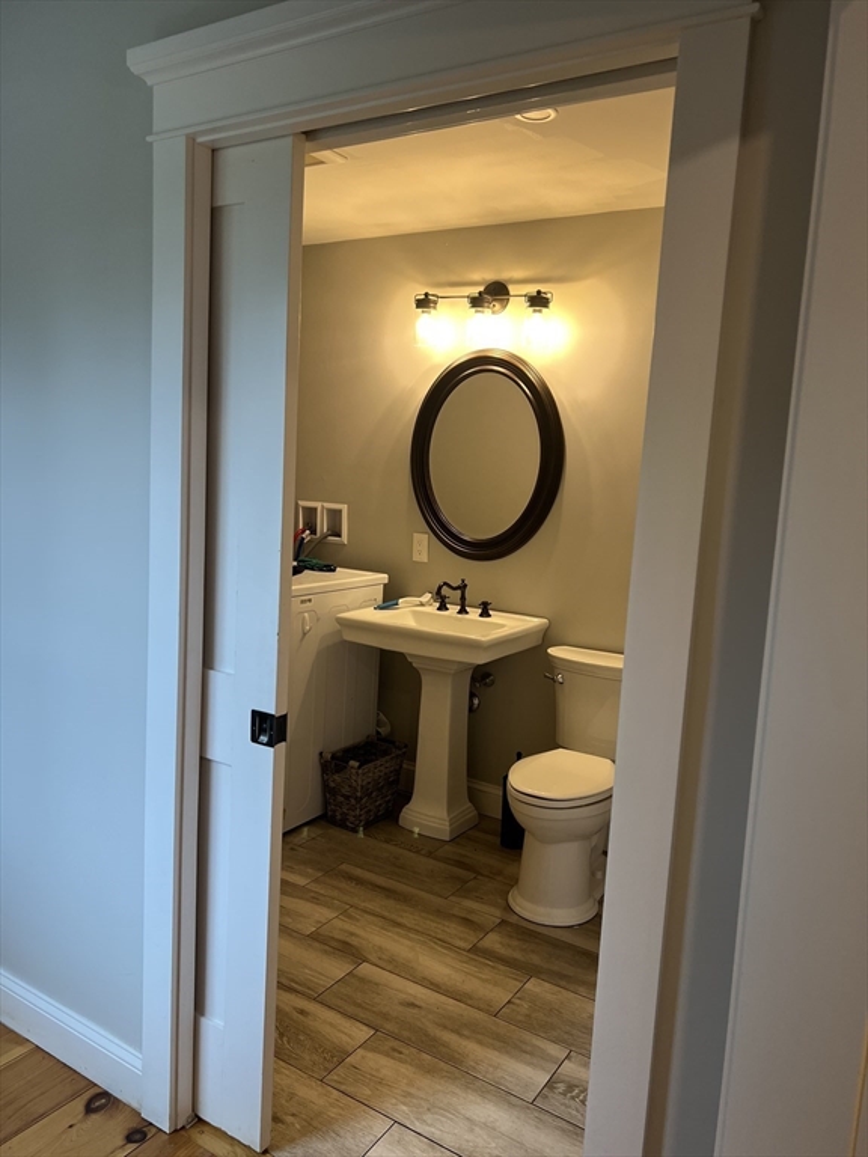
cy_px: 578
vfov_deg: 67.3
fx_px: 869
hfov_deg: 53.1
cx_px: 434
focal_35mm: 26
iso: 64
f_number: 1.5
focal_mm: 5.7
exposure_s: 1/120
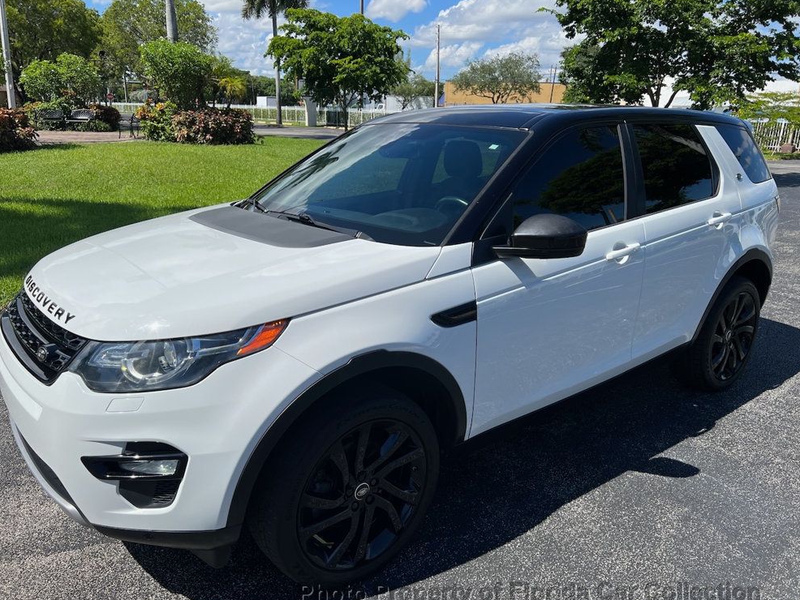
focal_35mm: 27
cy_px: 309
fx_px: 624
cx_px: 388
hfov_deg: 65.3
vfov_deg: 51.4
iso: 50
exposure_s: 1/5587
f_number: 1.5
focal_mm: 5.7
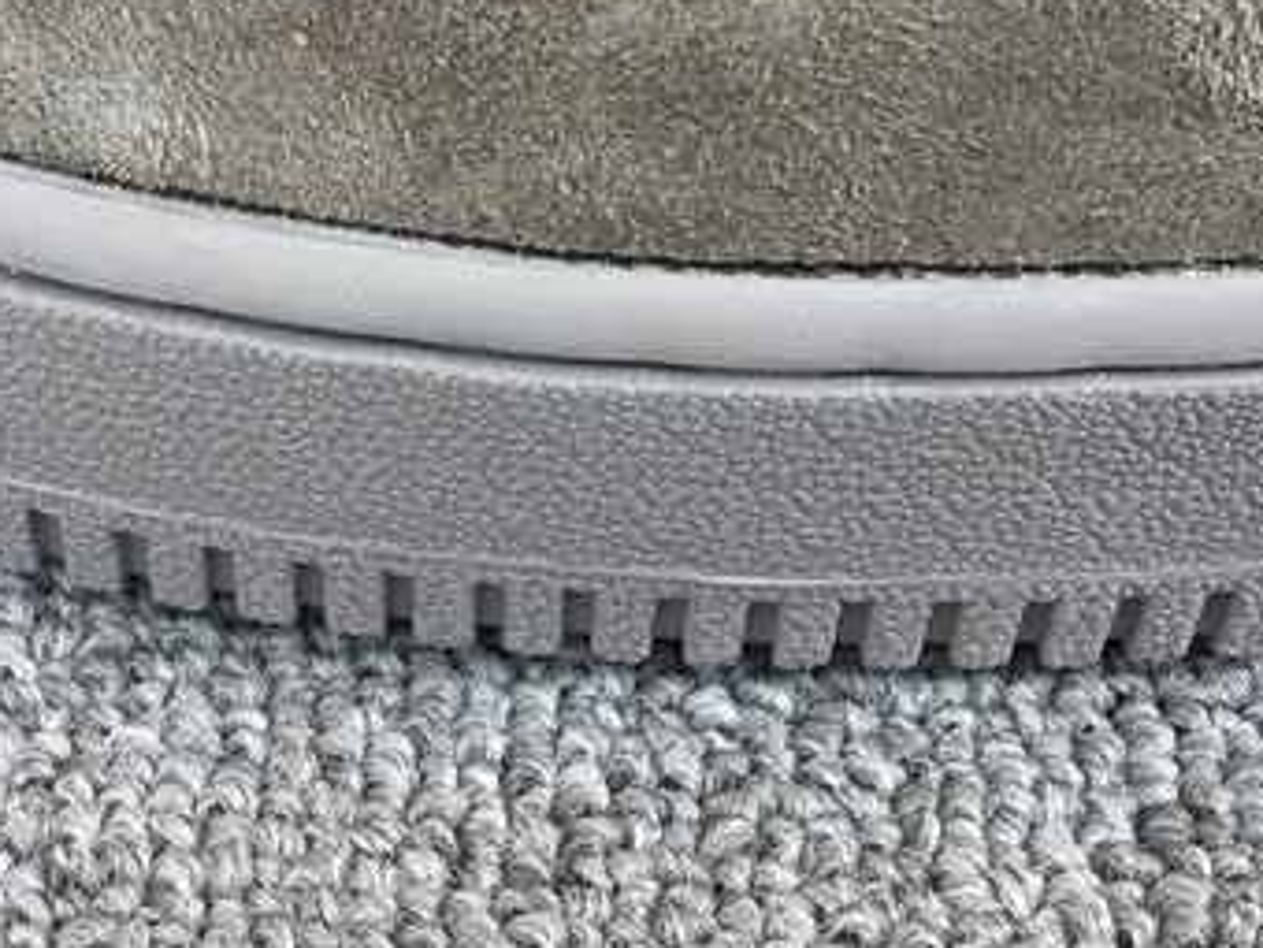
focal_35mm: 82
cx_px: 464
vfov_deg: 17.4
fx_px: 2992
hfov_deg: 23.8
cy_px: -102
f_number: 2.4
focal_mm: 3.3
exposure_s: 1/111
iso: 25
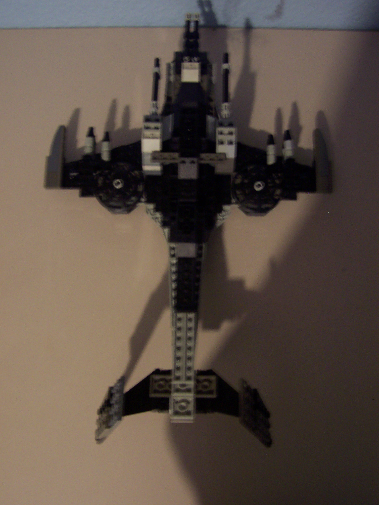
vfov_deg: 50.1
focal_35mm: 37
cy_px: 252
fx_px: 540
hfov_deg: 38.7
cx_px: 190
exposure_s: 1/8
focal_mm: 5.6
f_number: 2.8
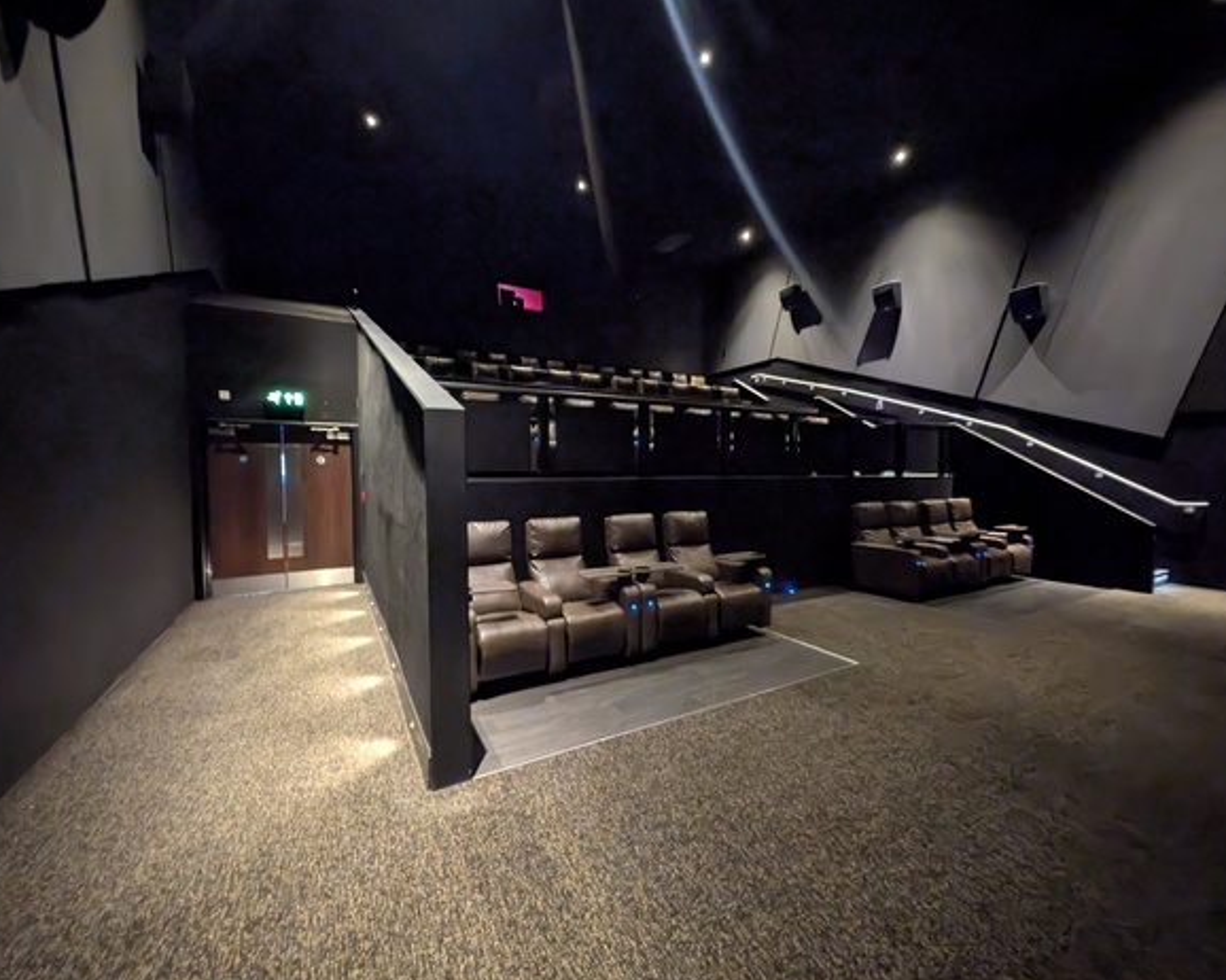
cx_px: 613
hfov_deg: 104.9
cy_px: 494
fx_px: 472
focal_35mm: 13
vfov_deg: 92.2
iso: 3155
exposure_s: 1/2.56
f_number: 1.95
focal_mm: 2.23
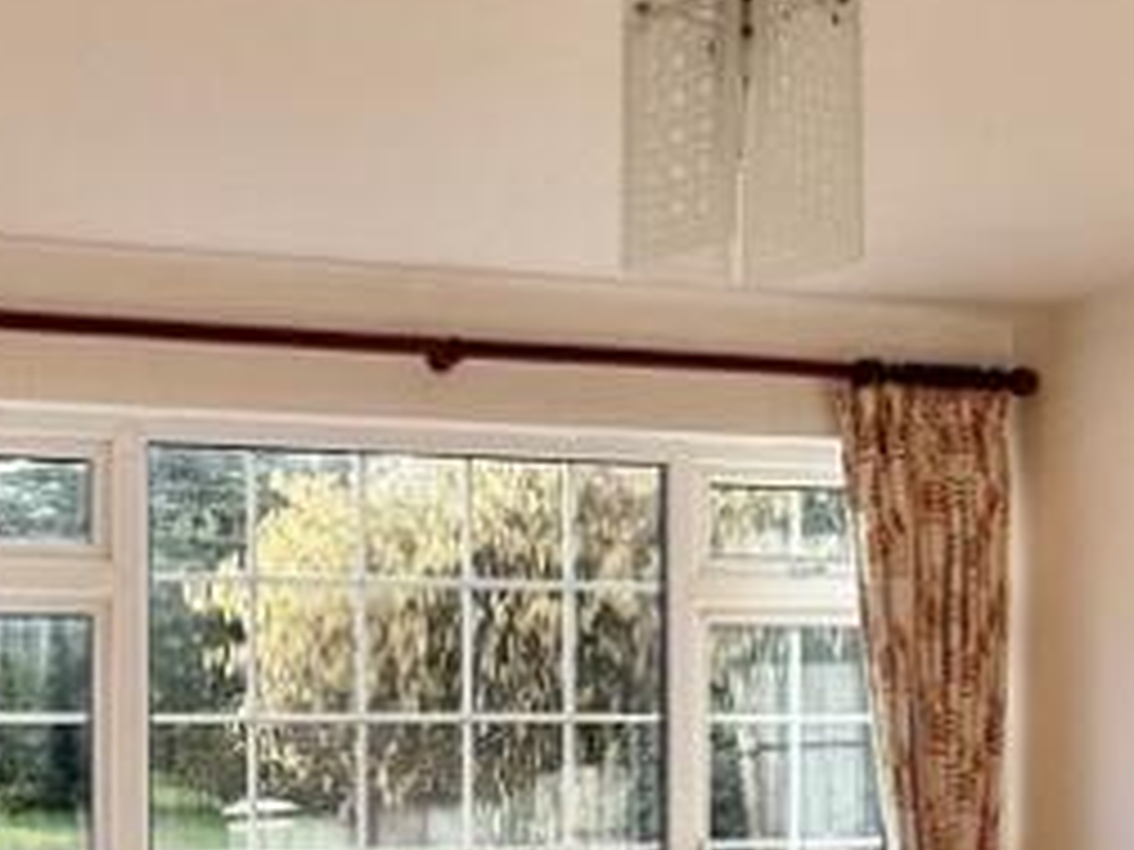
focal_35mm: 57
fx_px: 1867
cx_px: 508
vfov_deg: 24.9
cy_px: 760
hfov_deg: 33.8
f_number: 2.2
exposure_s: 1/152
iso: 50
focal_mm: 2.22
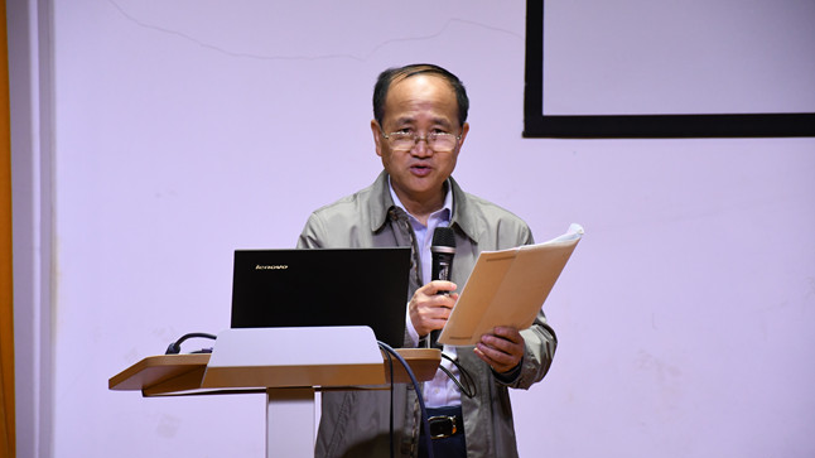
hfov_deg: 12.2
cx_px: 406
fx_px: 3824
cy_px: 243
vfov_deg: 6.9
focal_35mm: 177
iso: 2200
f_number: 5.6
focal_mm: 112
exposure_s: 1/200
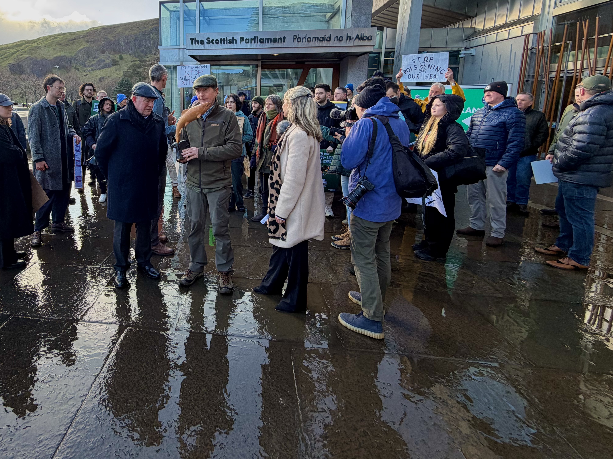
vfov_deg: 64.3
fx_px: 354
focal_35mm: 20
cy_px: 154
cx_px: 204
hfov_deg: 79.1
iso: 40
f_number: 2.2
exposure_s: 1/195
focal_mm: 2.22
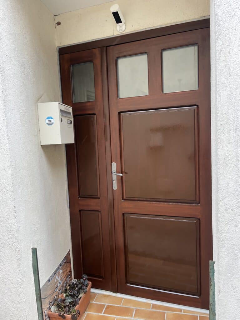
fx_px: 240
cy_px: 160
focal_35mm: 26
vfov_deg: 67.3
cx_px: 120
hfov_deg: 53.1
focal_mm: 5.1
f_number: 1.6
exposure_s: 1/122
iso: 125
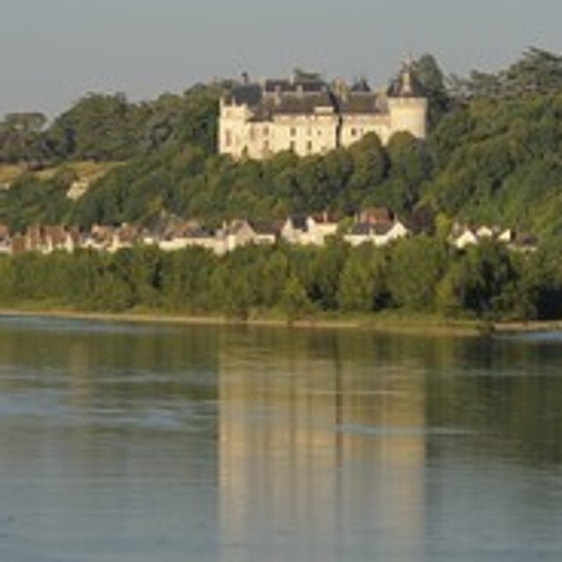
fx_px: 7108
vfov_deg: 4.5
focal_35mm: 387
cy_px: 308
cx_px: 137
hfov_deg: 4.5
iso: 200
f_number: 9
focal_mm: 200
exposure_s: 1/320
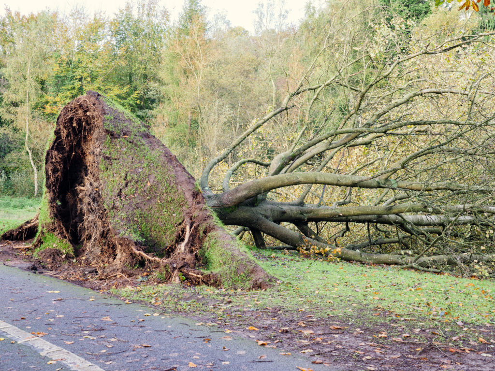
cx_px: 248
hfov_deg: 38.2
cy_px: 186
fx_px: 715
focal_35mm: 50
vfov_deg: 29.1
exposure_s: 1/60
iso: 200
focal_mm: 25
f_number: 4
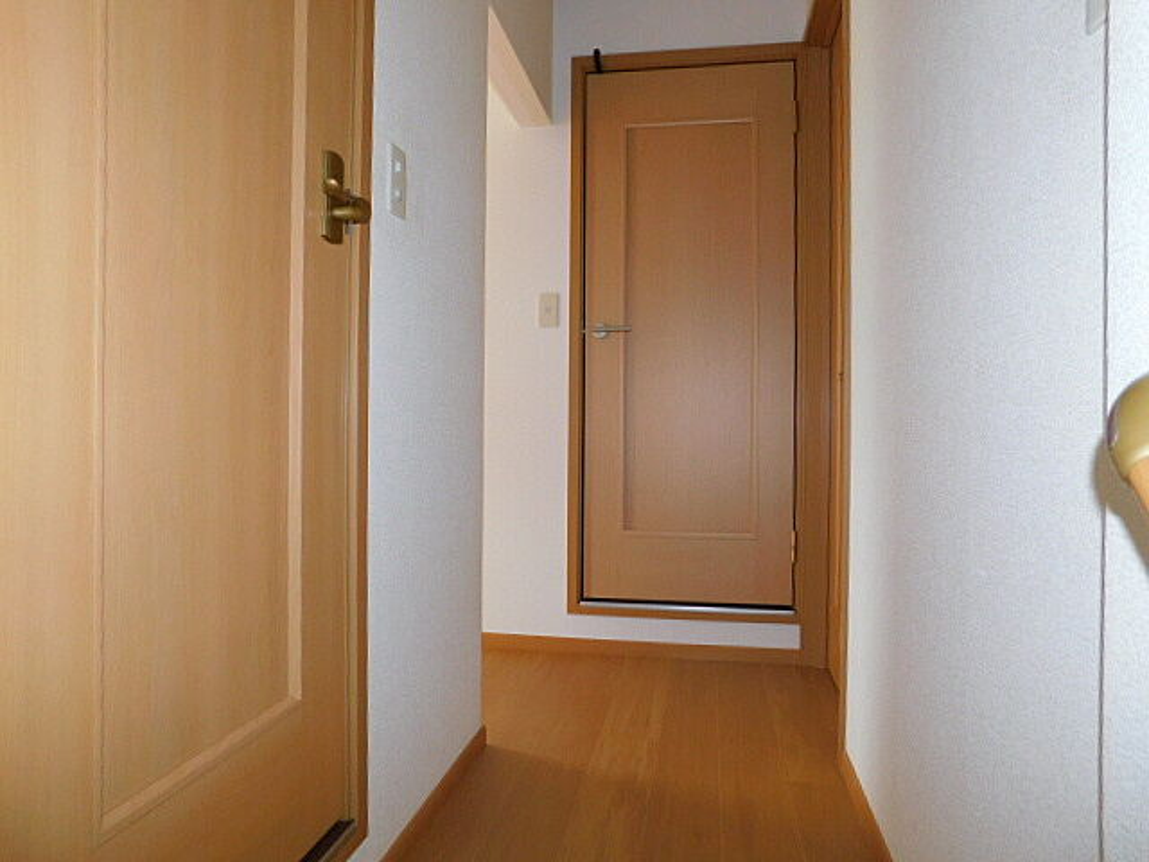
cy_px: 431
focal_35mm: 23
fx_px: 763
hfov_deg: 73.9
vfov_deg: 58.9
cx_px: 574
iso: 200
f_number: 3
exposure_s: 1/30
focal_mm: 4
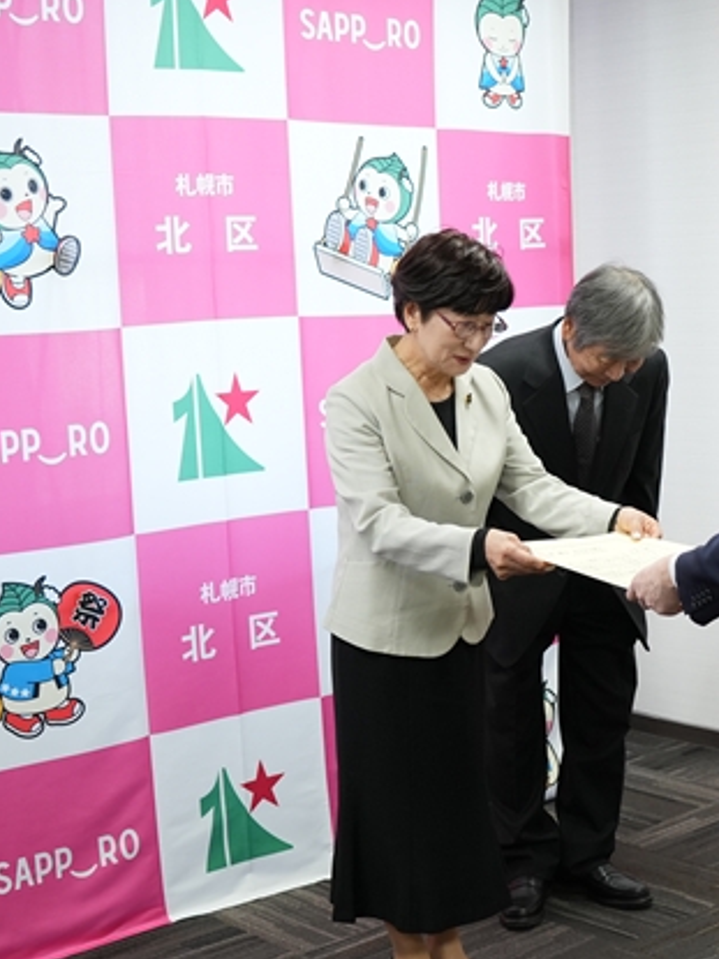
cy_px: 528
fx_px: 1663
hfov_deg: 23.7
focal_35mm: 60
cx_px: 659
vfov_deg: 32.2
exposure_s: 1/320
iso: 1000
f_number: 2.8
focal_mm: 25
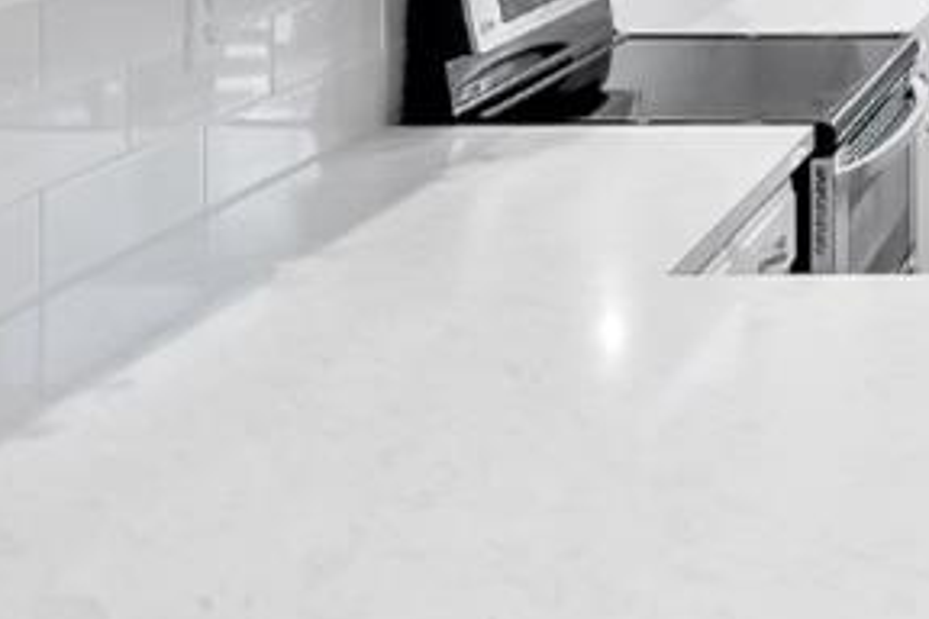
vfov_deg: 16.7
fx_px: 1884
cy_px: -351
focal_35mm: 73
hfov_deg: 23.7
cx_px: 1271
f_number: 4
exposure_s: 1/160
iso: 1000
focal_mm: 14
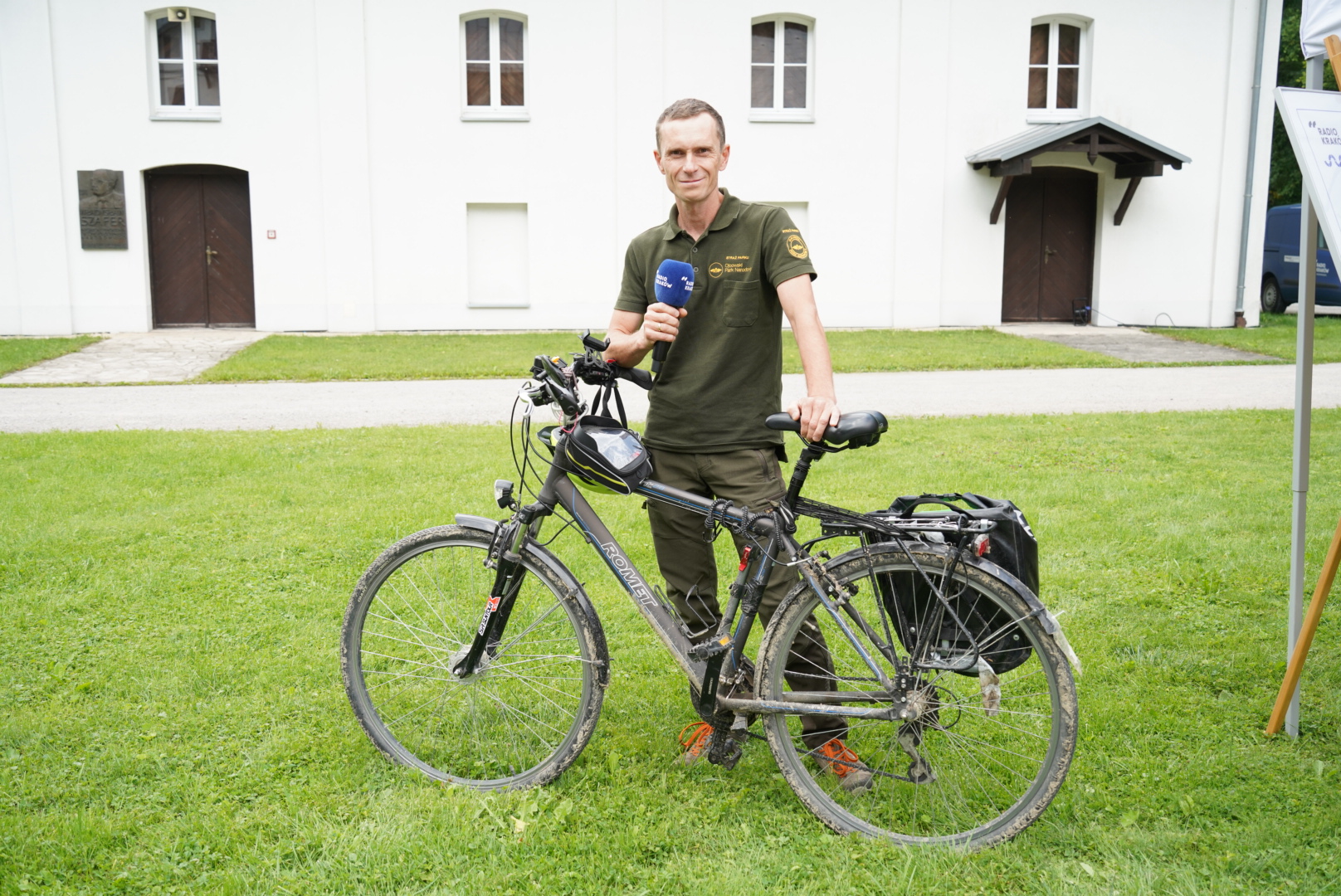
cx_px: 670
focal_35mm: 37
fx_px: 1379
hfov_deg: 51.9
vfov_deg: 36.0
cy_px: 448
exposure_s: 1/320
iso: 400
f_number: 5
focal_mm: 37
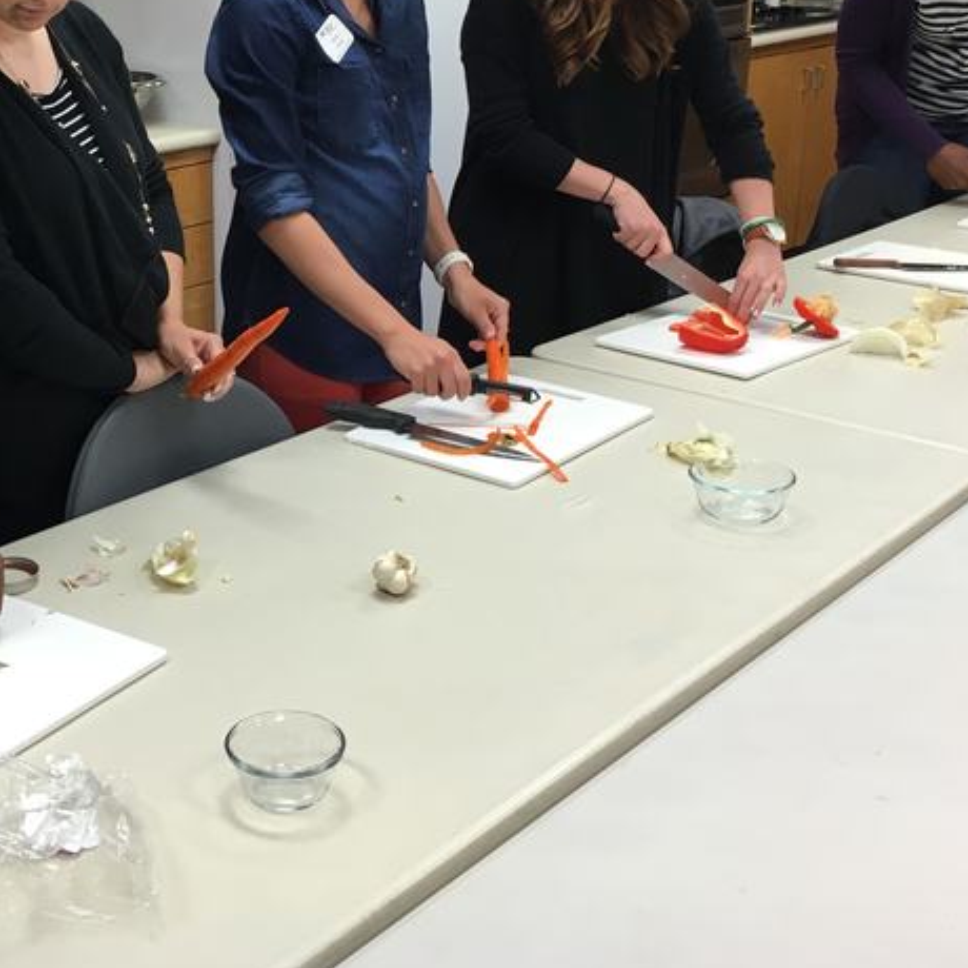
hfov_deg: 32.2
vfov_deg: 32.4
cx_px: 239
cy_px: 303
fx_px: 1645
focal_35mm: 52
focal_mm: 4.15
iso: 32
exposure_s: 1/30
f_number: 2.2
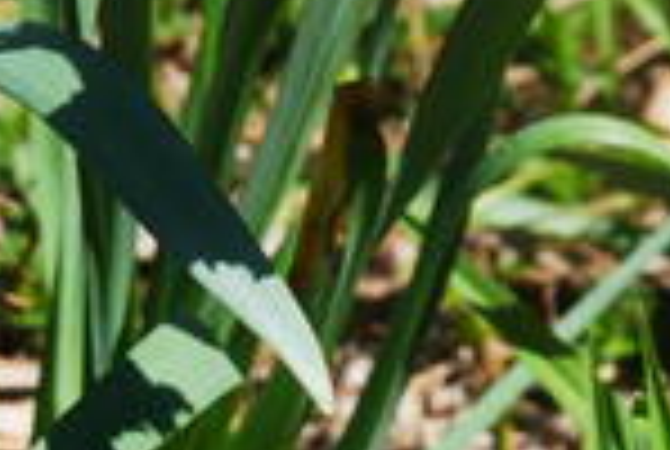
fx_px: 8765
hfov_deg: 4.4
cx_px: 558
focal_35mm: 470
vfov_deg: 2.9
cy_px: -284
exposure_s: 1/500
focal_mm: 75
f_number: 8
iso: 200
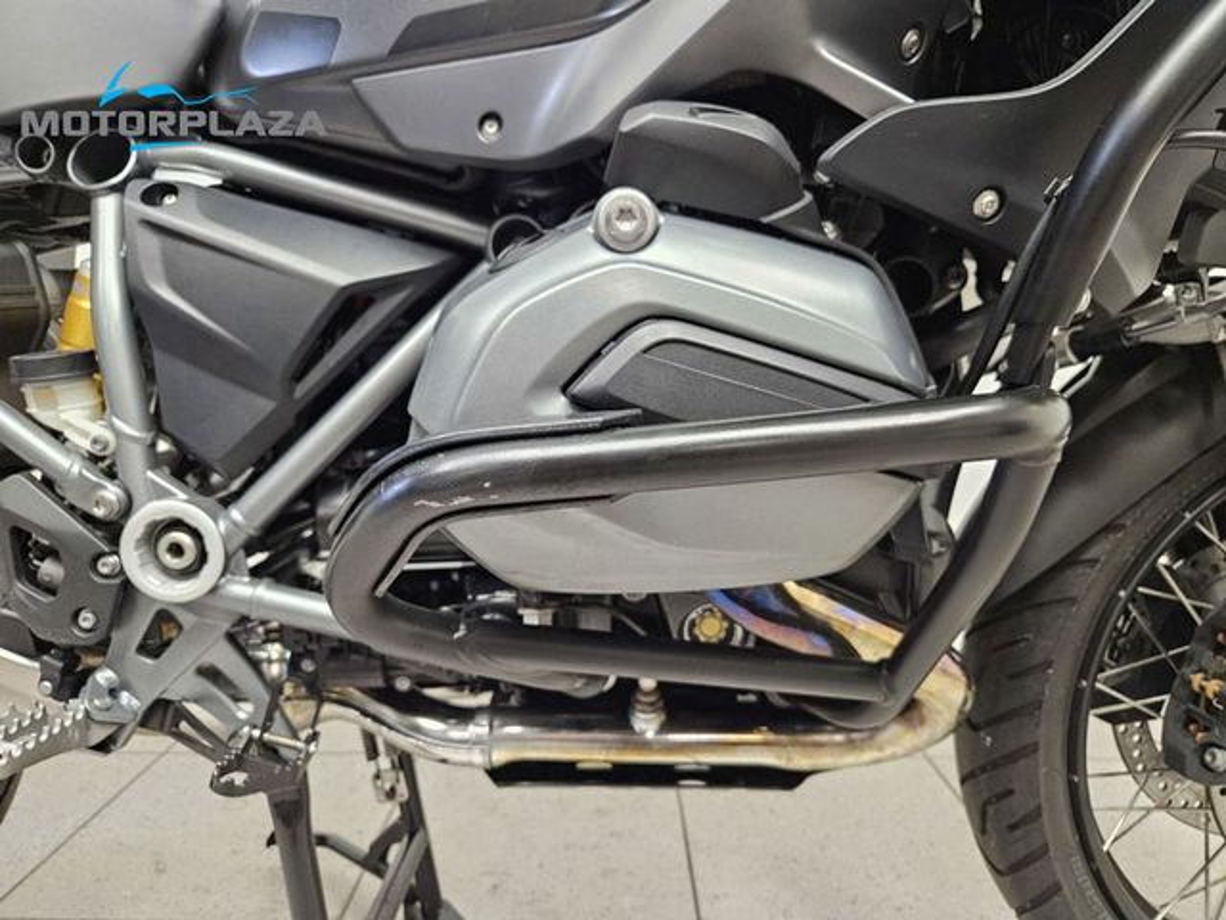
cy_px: 460
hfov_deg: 73.9
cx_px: 613
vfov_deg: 58.9
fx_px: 815
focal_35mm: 23
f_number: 1.8
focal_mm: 5.4
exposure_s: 1/100
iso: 800
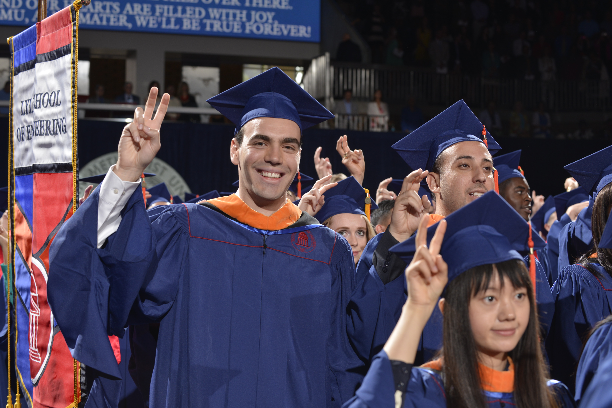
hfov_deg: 28.8
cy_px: 204
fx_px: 1190
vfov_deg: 19.5
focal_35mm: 70
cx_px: 306
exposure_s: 1/200
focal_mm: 70
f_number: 6.3
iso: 400
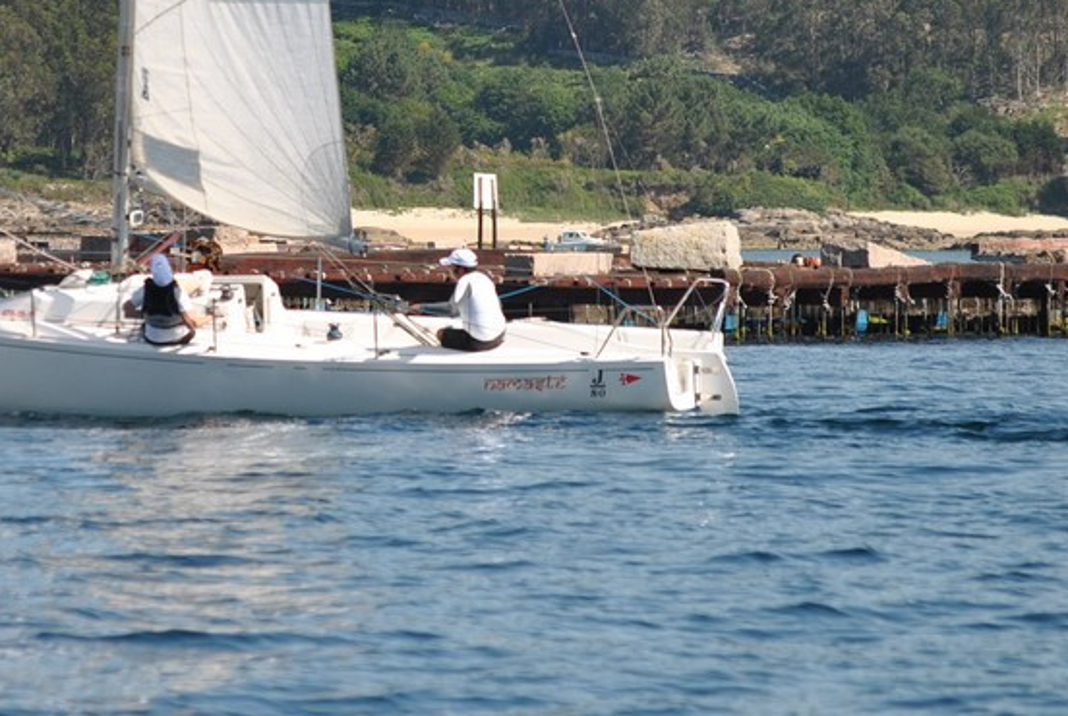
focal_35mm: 297
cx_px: 370
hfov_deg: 6.9
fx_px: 8825
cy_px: 244
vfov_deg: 4.6
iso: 110
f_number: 5.6
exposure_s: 1/500
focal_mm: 122
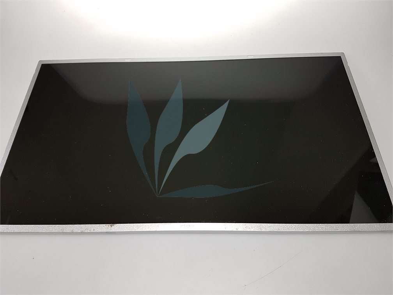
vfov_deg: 53.1
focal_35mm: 26
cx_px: 196
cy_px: 148
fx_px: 295
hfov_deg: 67.3
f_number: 1.7
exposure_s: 1/100
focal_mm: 4.2
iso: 80
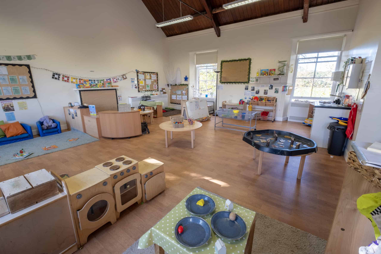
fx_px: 159
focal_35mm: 15
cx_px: 190
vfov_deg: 77.3
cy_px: 127
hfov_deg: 100.4
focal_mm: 10
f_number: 10
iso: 250
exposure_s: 1/25
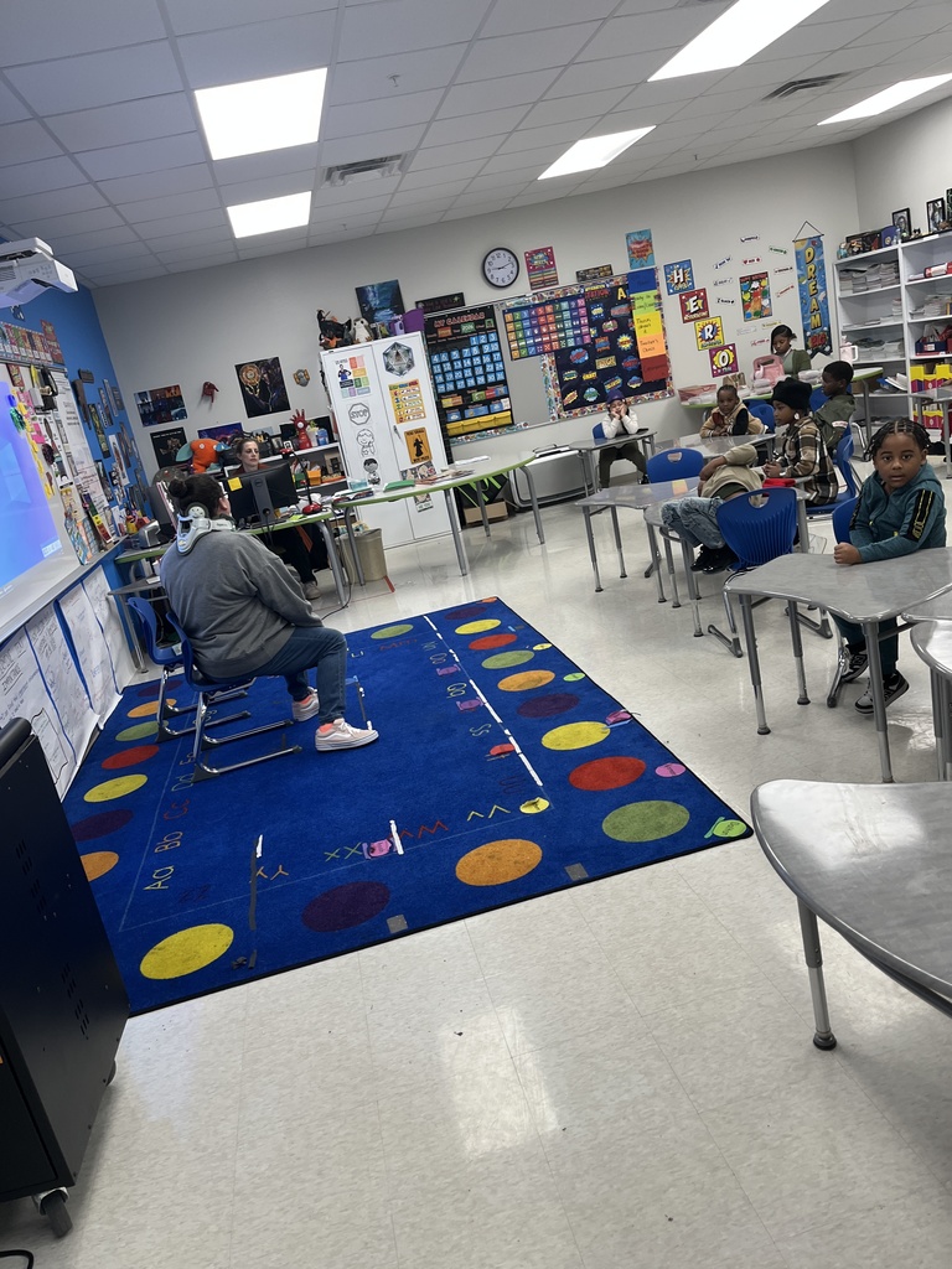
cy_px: 634
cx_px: 476
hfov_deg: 53.1
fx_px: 953
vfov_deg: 67.3
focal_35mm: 26
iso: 100
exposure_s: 1/120
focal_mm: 5.1
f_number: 1.6
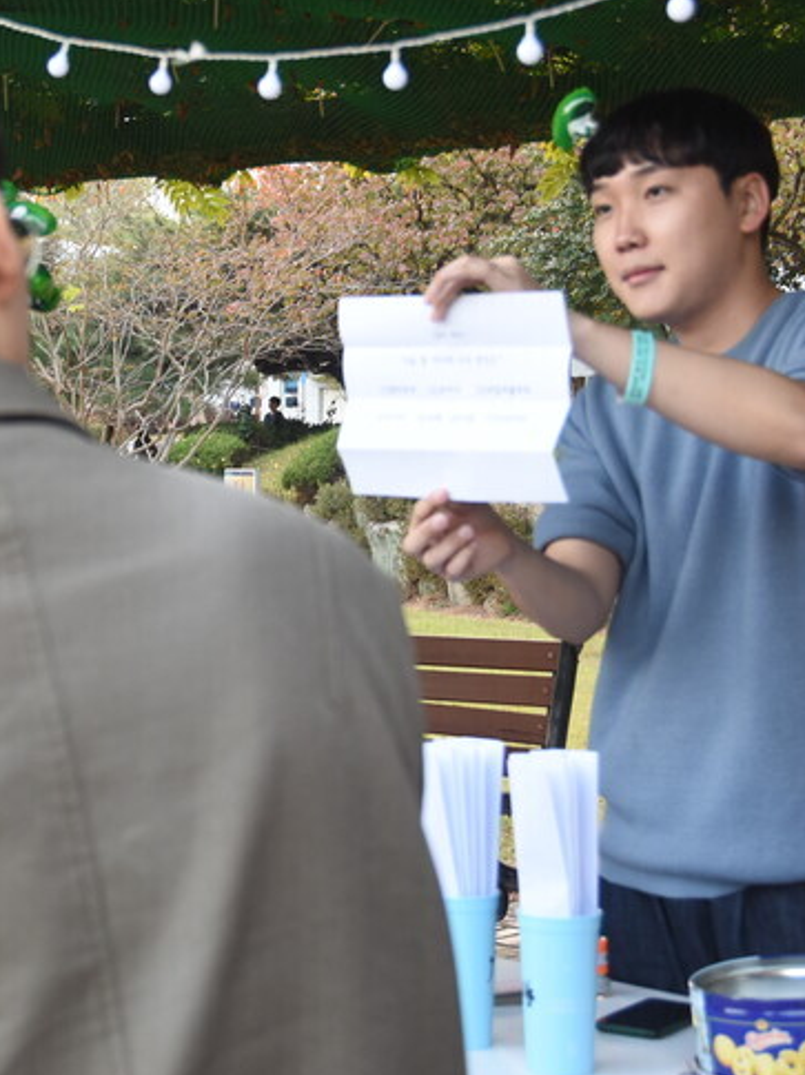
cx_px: 98
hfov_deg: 18.1
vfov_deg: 24.4
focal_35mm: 80
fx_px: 2484
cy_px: 448
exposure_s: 1/100
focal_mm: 28
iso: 320
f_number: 4
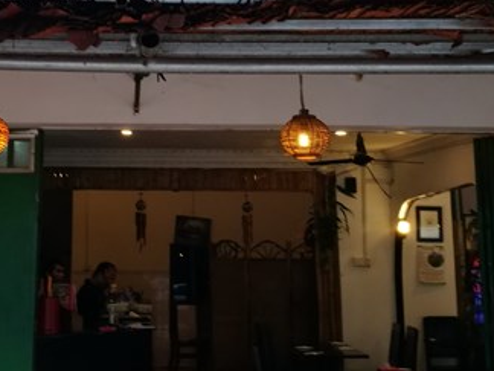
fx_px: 856
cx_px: 156
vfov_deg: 24.3
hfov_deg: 31.9
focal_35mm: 60
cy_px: 113
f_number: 2.2
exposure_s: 1/50
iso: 200
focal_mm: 4.5
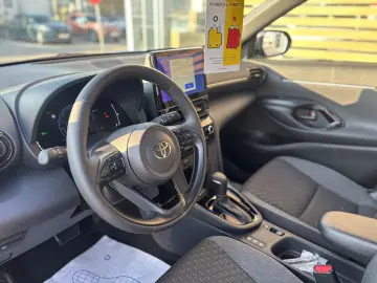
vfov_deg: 53.1
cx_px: 188
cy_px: 142
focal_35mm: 26
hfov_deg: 67.3
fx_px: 283
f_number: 1.6
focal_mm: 5.96
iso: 64
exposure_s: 1/100
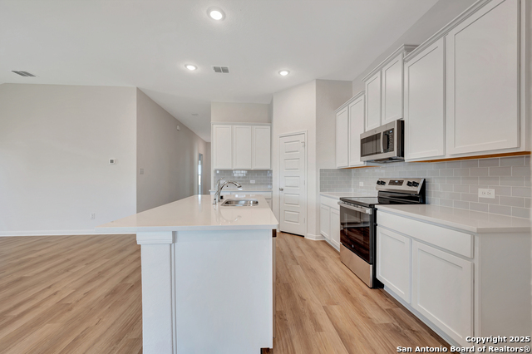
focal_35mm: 14
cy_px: 177
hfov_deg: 104.3
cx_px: 266
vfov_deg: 81.1
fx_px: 207
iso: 100
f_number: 9
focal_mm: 14
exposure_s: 1
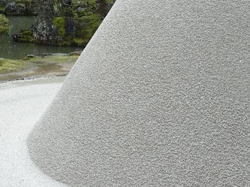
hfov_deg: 26.9
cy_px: 29
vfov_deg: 20.1
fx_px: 520
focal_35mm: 72
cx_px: 88
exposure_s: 1/80
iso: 125
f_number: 4
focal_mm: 8.8
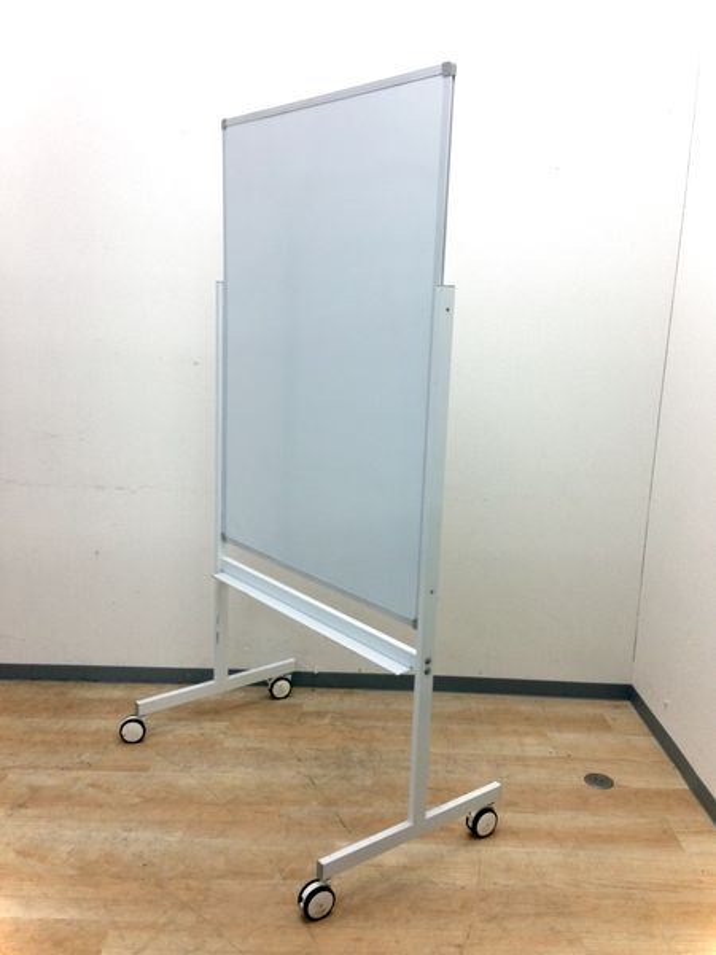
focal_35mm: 33
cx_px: 358
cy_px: 478
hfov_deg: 42.9
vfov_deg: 55.4
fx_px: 910
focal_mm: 4.12
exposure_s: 1/40
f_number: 2.4
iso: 64
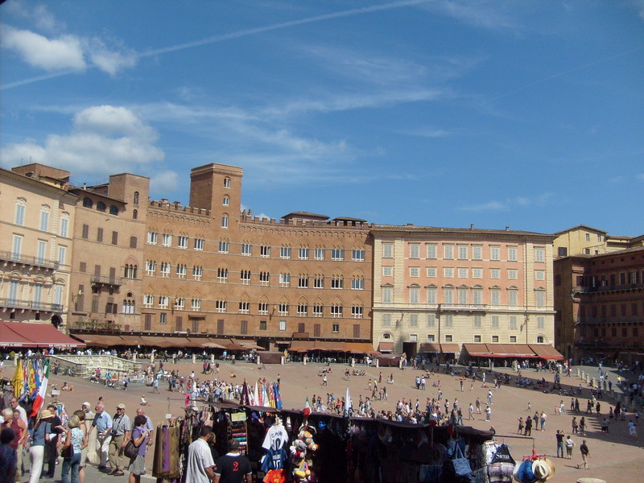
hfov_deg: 52.6
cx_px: 322
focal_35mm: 35
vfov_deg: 40.7
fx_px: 651
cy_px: 242
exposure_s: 1/500
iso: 80
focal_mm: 5.8
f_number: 7.1
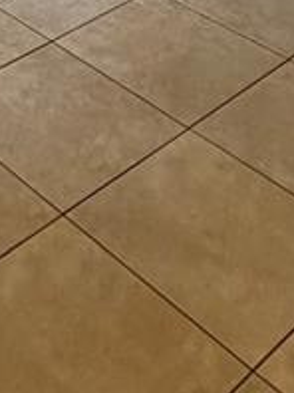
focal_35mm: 85
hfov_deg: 16.1
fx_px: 965
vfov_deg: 16.2
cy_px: -447
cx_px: -123
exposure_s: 1/120
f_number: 2.2
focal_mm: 2.22
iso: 250
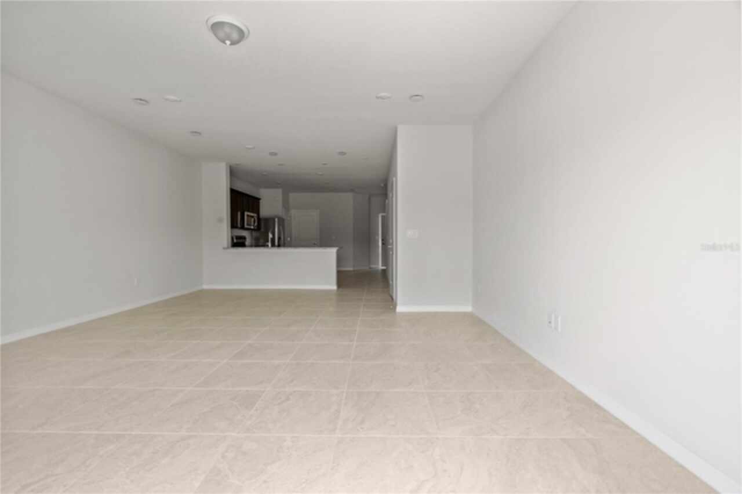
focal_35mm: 16
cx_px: 371
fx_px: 330
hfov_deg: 96.8
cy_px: 247
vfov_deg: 73.7
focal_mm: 16
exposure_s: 1/13
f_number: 9
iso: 100
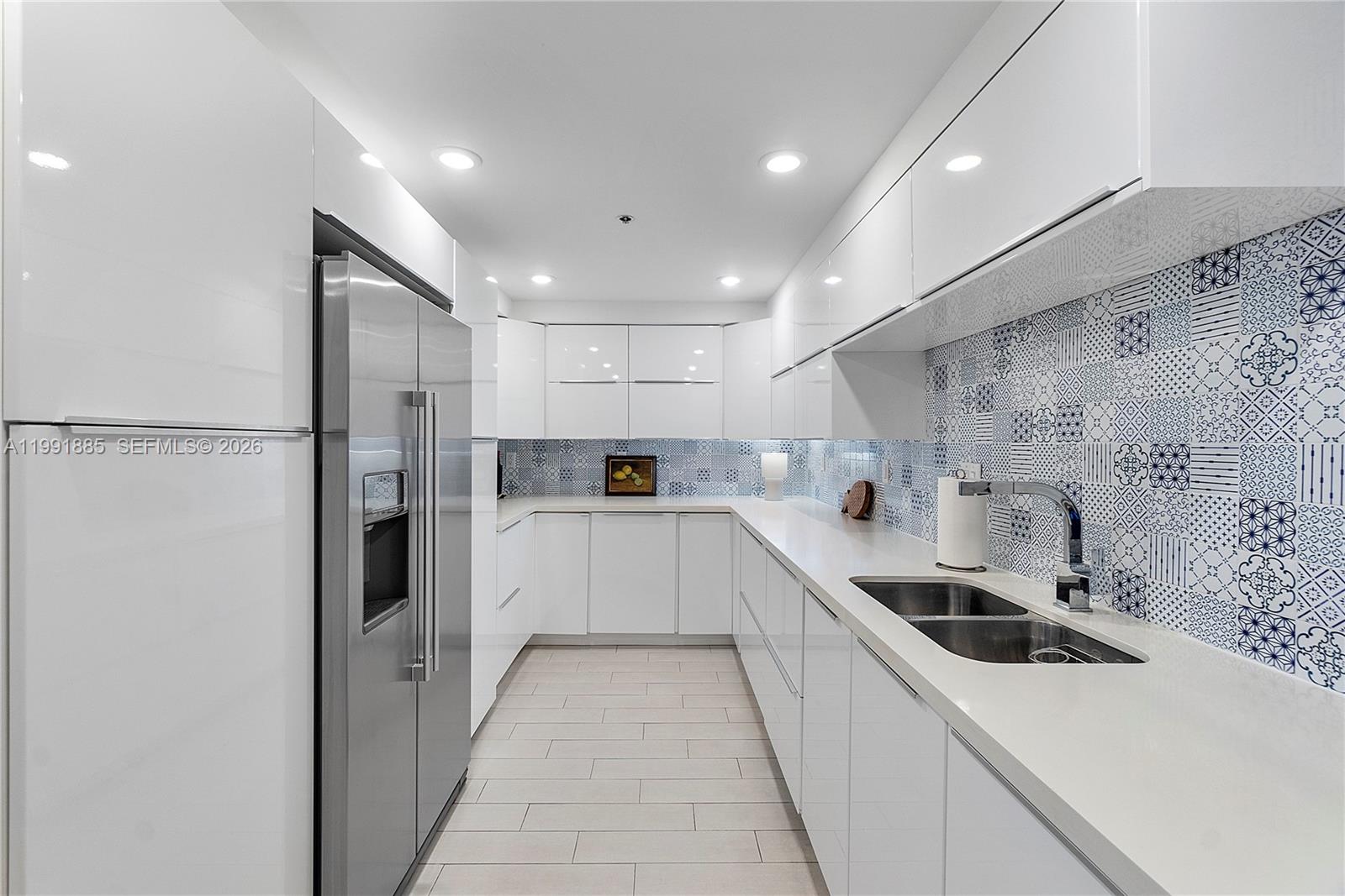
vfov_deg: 77.3
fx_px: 560
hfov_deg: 100.4
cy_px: 448
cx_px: 672
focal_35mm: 15
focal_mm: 10
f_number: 8
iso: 250
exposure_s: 1/20
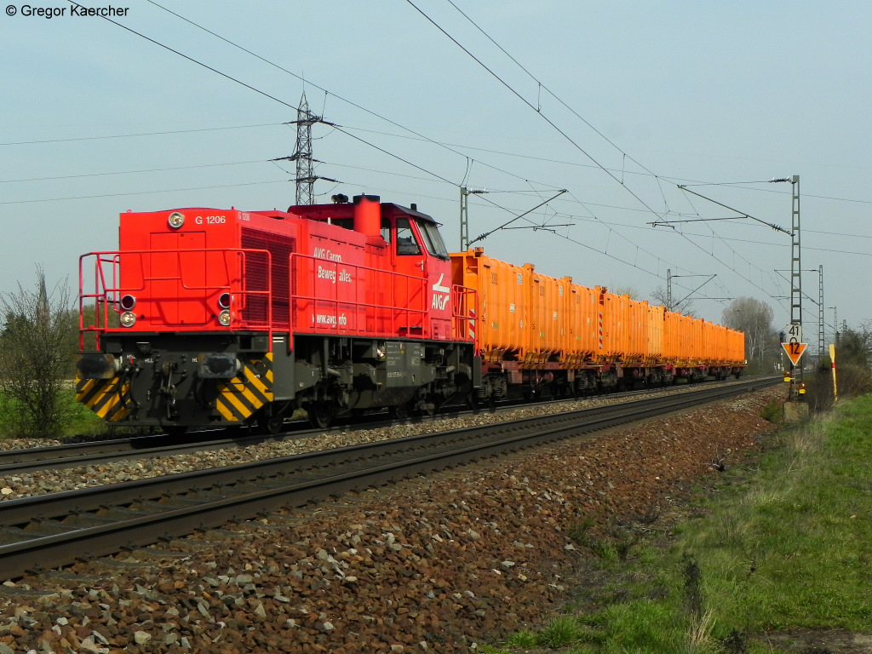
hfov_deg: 29.4
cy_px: 327
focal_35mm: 66
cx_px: 436
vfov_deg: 22.3
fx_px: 1663
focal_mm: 11.8
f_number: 6.3
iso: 160
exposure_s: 1/800
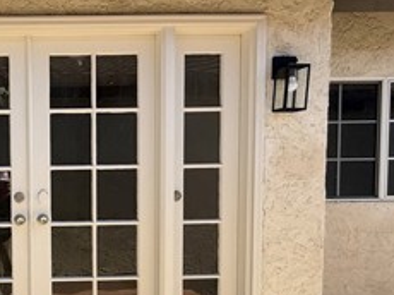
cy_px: 209
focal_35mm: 39
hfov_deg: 42.1
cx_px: 9
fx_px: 443
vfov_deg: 36.2
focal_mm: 2.22
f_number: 2.2
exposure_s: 1/638
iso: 50
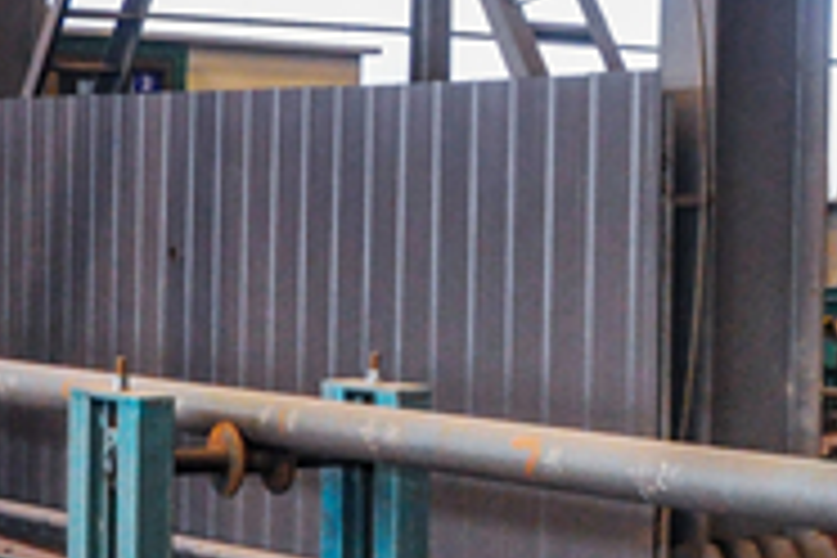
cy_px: 238
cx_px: 819
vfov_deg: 12.6
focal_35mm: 109
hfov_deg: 18.3
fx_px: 2534
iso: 1600
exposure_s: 1/100
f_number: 5.6
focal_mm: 18
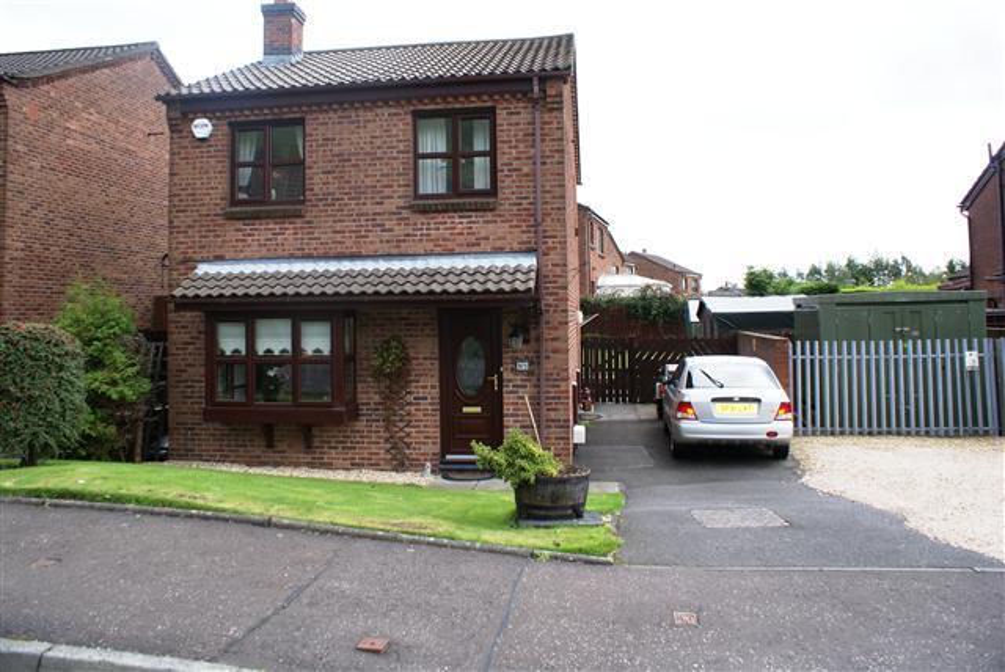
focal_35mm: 27
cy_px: 336
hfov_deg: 67.3
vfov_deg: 48.0
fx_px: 754
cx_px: 502
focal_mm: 18
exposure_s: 1/160
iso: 100
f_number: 5
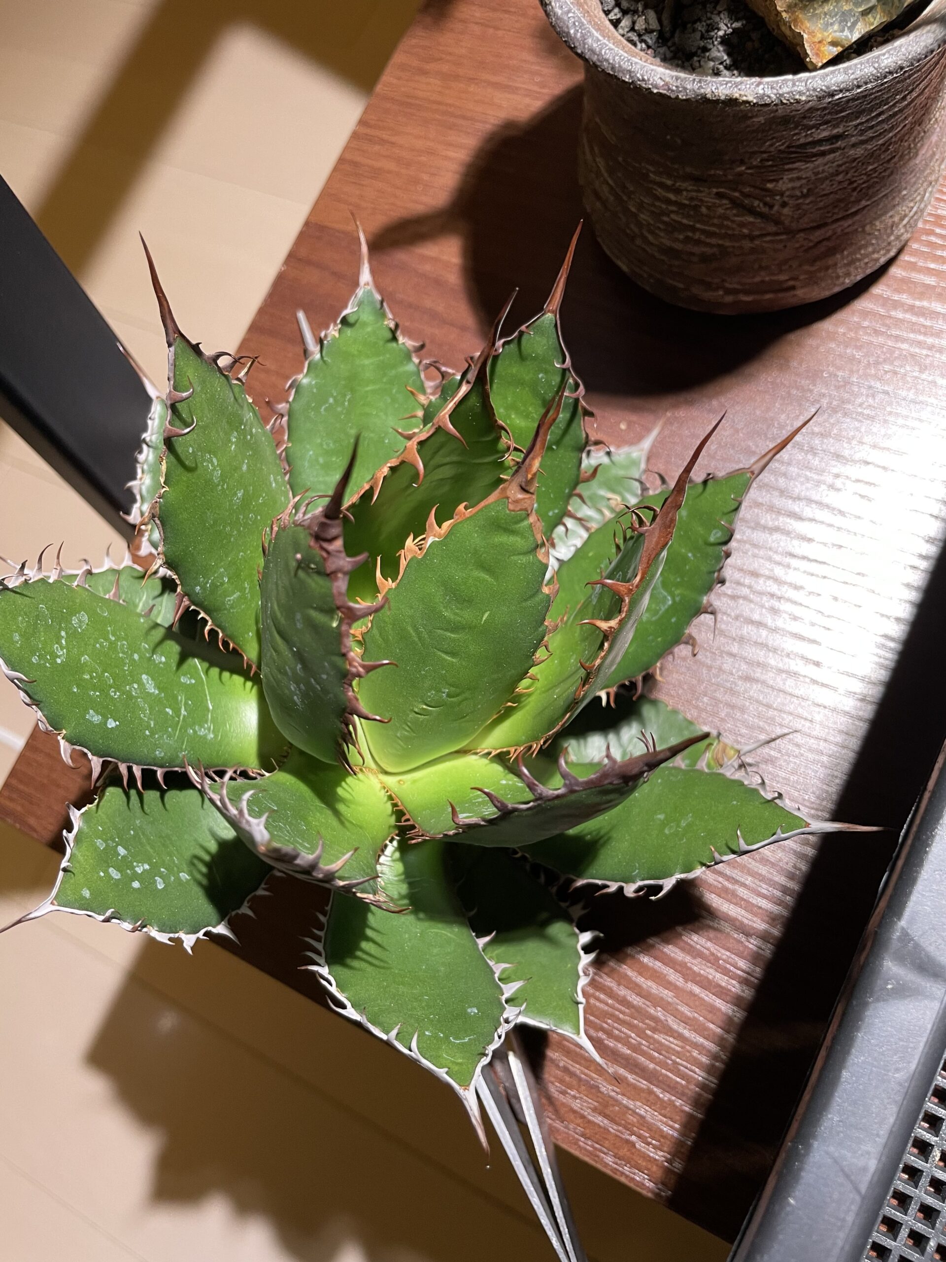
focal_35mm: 26
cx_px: 473
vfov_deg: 67.3
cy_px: 631
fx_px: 947
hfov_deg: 53.1
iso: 100
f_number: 1.6
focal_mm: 4.2
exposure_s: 1/60
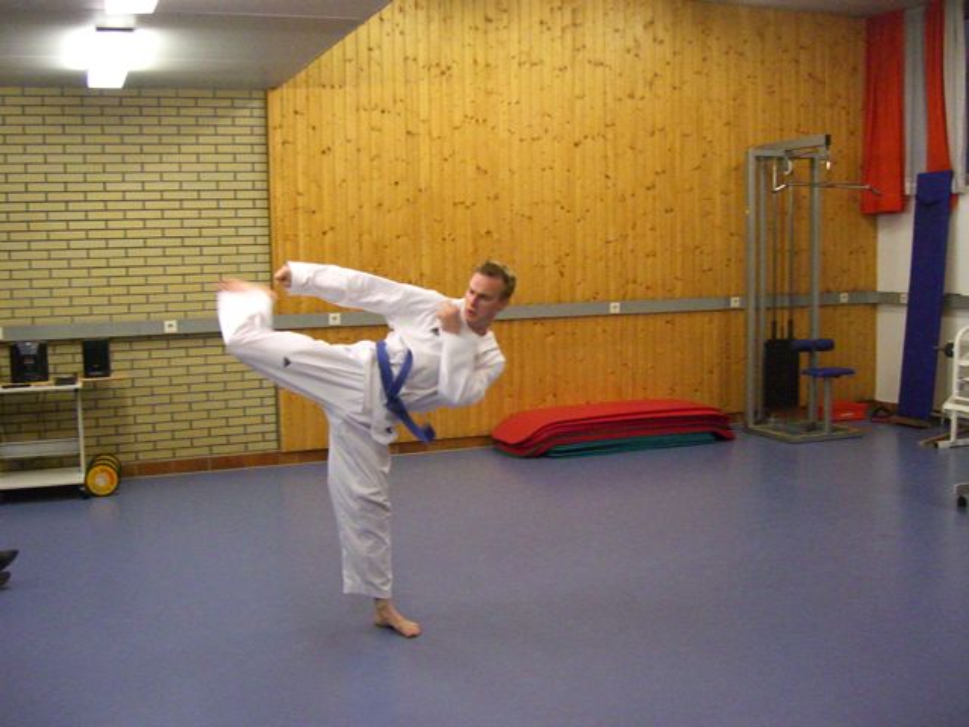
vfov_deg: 37.7
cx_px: 484
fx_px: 1064
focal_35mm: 38
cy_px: 364
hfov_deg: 49.0
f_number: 2.8
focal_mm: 7.9
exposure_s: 1/80
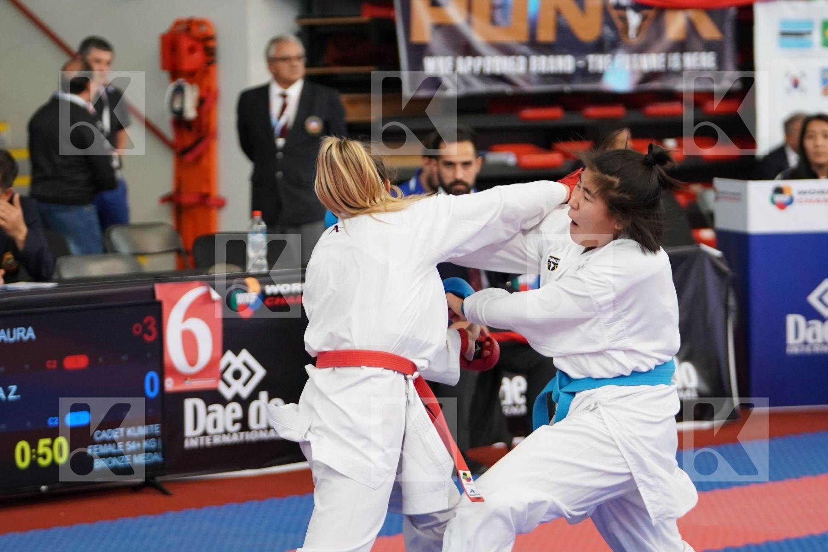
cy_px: 276
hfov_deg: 13.9
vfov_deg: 9.3
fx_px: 3404
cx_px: 414
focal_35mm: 148
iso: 2500
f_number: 2.8
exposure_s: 1/800
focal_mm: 99
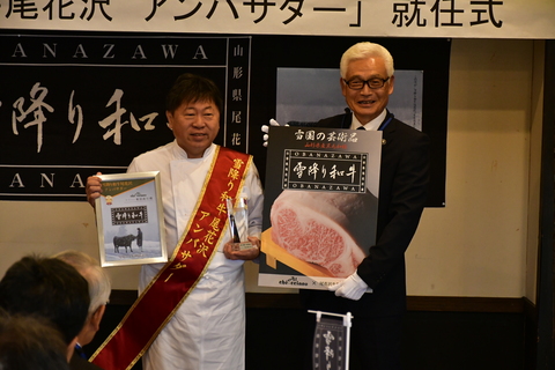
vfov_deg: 10.8
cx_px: 278
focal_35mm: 127
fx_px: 1958
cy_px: 185
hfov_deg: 16.1
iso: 3200
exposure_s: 1/160
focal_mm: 85
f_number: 5.3
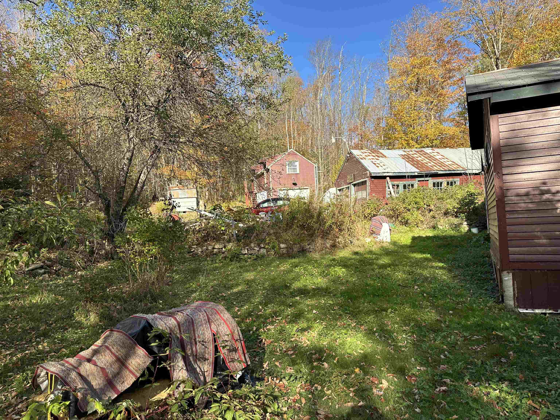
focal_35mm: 24
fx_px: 388
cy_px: 210
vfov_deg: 56.8
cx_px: 280
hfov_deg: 71.6
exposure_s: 1/1562
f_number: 1.78
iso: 80
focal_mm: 6.86
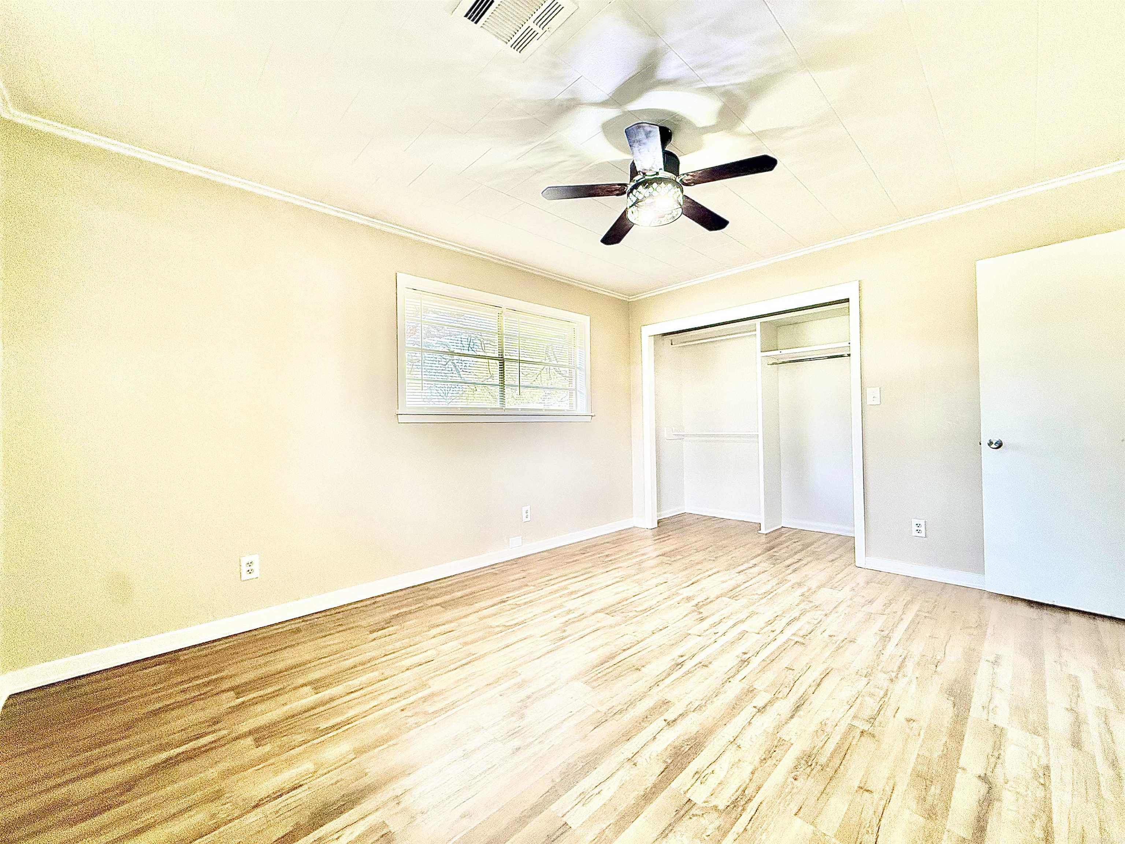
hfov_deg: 102.1
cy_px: 422
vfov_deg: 85.7
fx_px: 455
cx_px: 562
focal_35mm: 14
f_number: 2.2
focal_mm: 2.22
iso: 320
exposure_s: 1/99
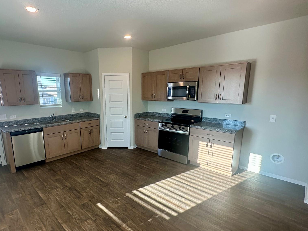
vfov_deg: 68.6
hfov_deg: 83.6
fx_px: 169
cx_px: 123
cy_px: 124
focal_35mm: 19
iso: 100
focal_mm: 2.22
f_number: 2.2
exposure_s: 1/120
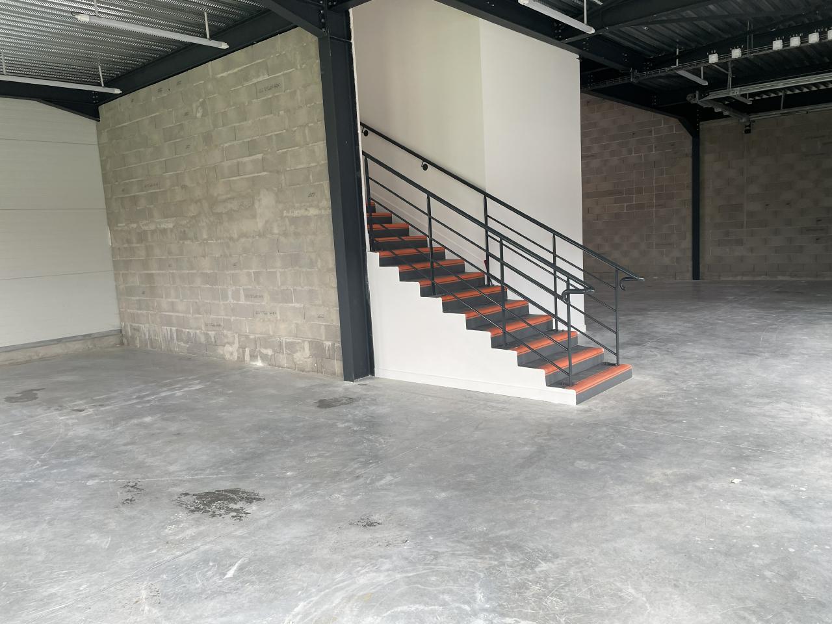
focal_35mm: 26
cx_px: 416
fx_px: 625
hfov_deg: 67.3
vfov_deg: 53.1
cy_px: 312
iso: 80
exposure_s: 1/121
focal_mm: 4.2
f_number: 1.6
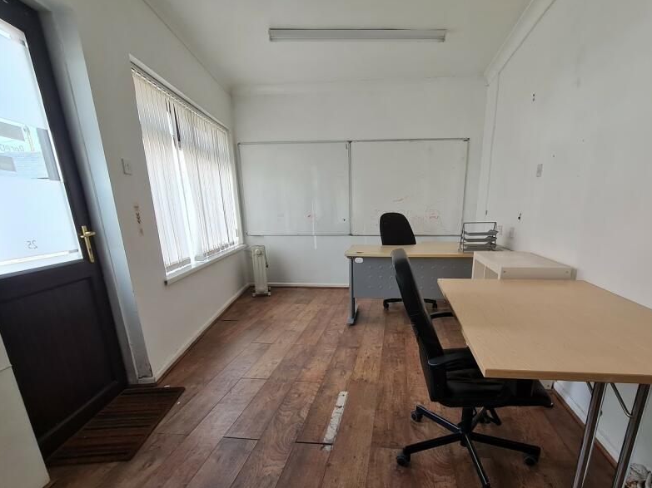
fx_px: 320
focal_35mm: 17
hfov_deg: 90.8
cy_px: 317
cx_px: 357
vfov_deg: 72.9
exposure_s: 1/100
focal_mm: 2.2
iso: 100
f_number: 2.2
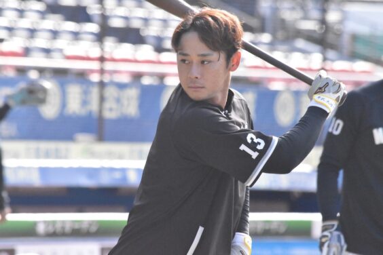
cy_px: 128
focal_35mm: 450
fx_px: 4787
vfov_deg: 3.1
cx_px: 192
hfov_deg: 4.6
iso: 10000
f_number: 10
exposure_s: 1/4000
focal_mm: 300
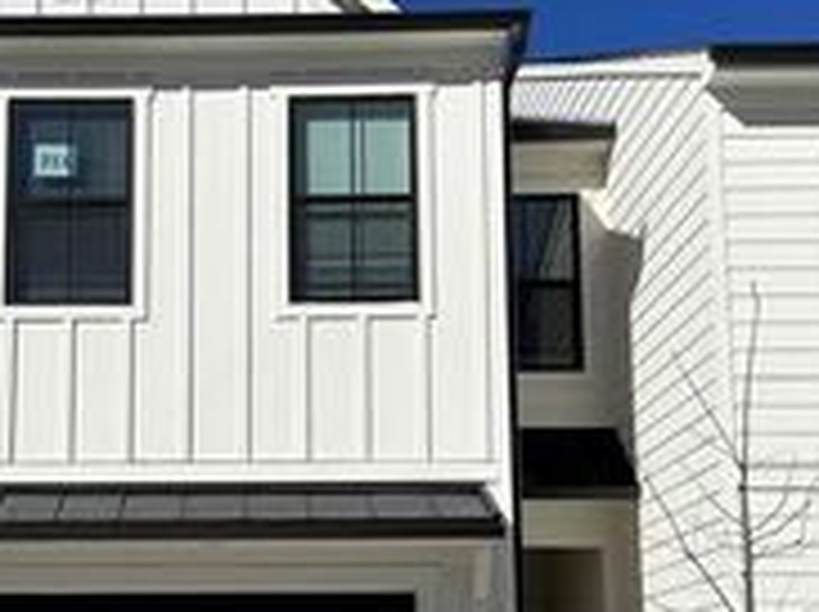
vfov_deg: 22.0
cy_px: 461
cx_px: 171
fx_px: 1559
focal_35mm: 66
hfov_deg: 28.8
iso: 64
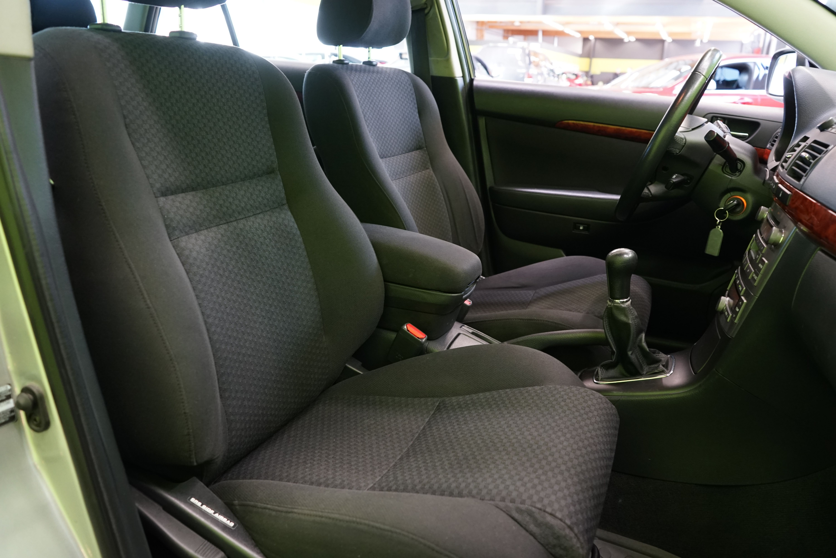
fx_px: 673
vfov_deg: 45.0
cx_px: 418
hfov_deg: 63.7
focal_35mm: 29
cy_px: 279
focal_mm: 29
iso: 1600
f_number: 5
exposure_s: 1/20
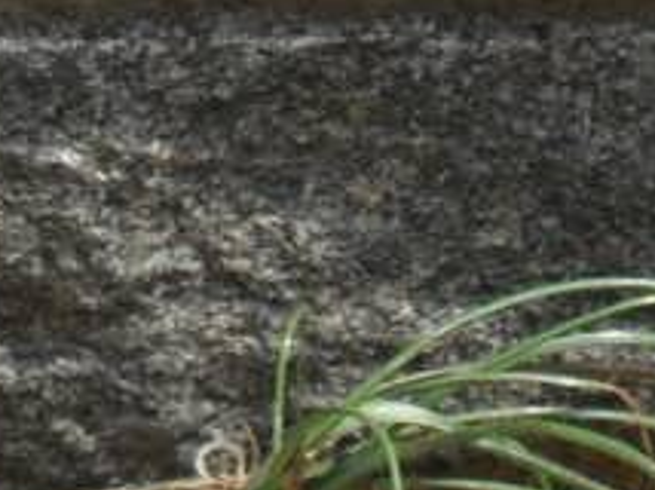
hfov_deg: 6.2
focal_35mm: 320
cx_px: -168
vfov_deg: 4.5
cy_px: -594
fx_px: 6048
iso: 100
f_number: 4.3
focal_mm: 10.1
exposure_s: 1/500
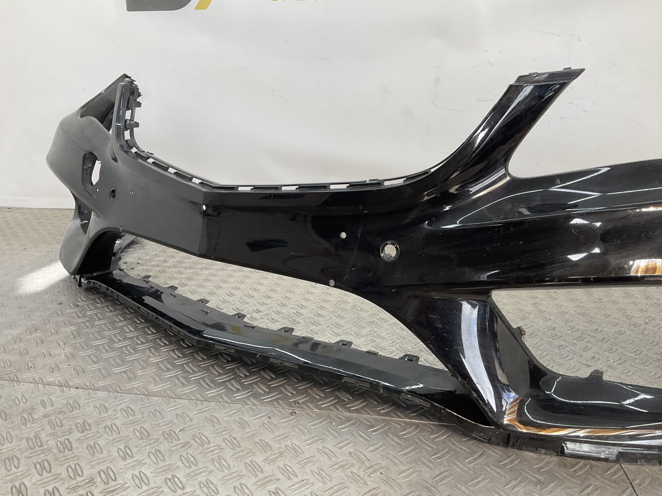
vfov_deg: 48.2
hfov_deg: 61.7
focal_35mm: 29
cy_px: 248
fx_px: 555
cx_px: 331
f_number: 1.8
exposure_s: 1/105
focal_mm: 3
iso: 16
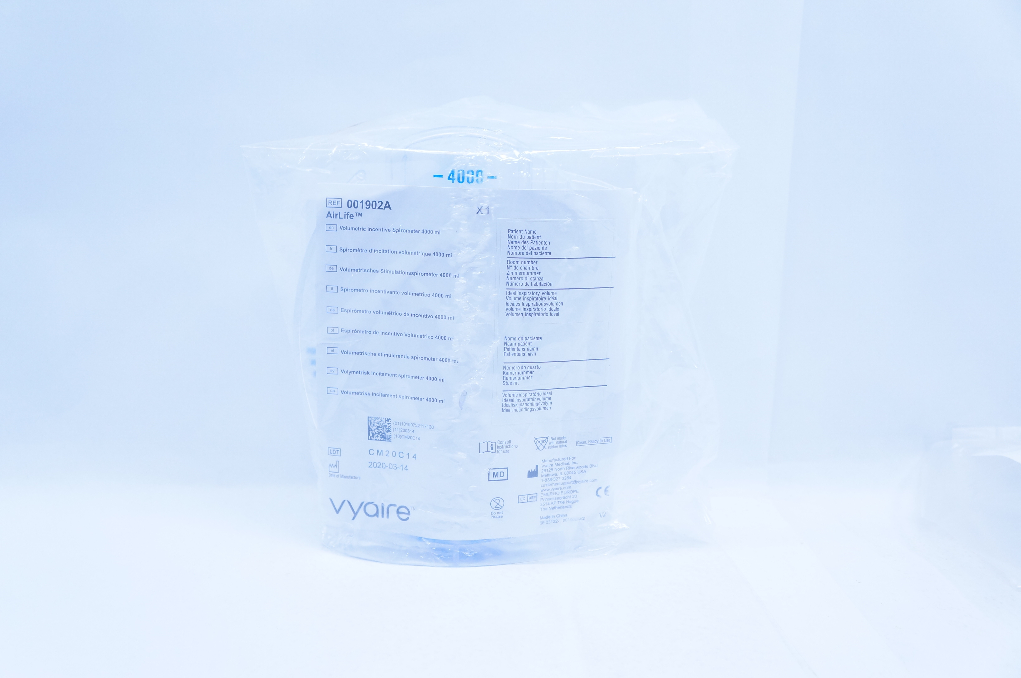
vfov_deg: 35.4
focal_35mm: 38
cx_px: 510
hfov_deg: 51.3
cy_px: 339
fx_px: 1062
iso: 800
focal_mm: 25
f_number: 4.5
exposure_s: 1/200
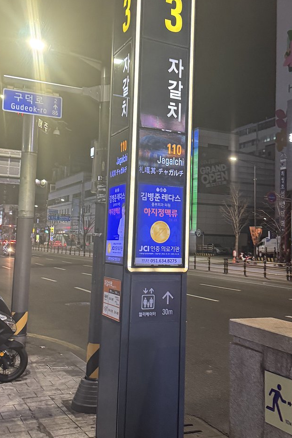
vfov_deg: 47.2
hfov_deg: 32.6
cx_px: 166
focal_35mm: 41
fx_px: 499
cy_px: 182
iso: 320
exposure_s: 1/60
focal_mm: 6.76
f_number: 1.78
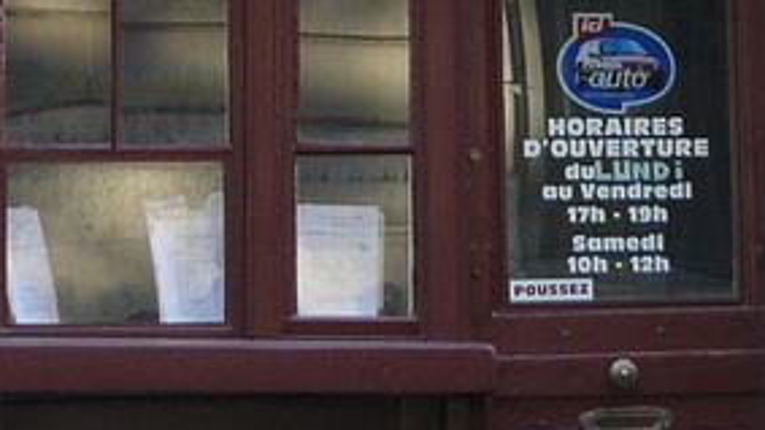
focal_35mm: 227
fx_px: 4603
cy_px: -281
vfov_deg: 5.3
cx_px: 341
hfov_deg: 9.5
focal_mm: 7.6
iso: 100
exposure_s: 1/40
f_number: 2.8
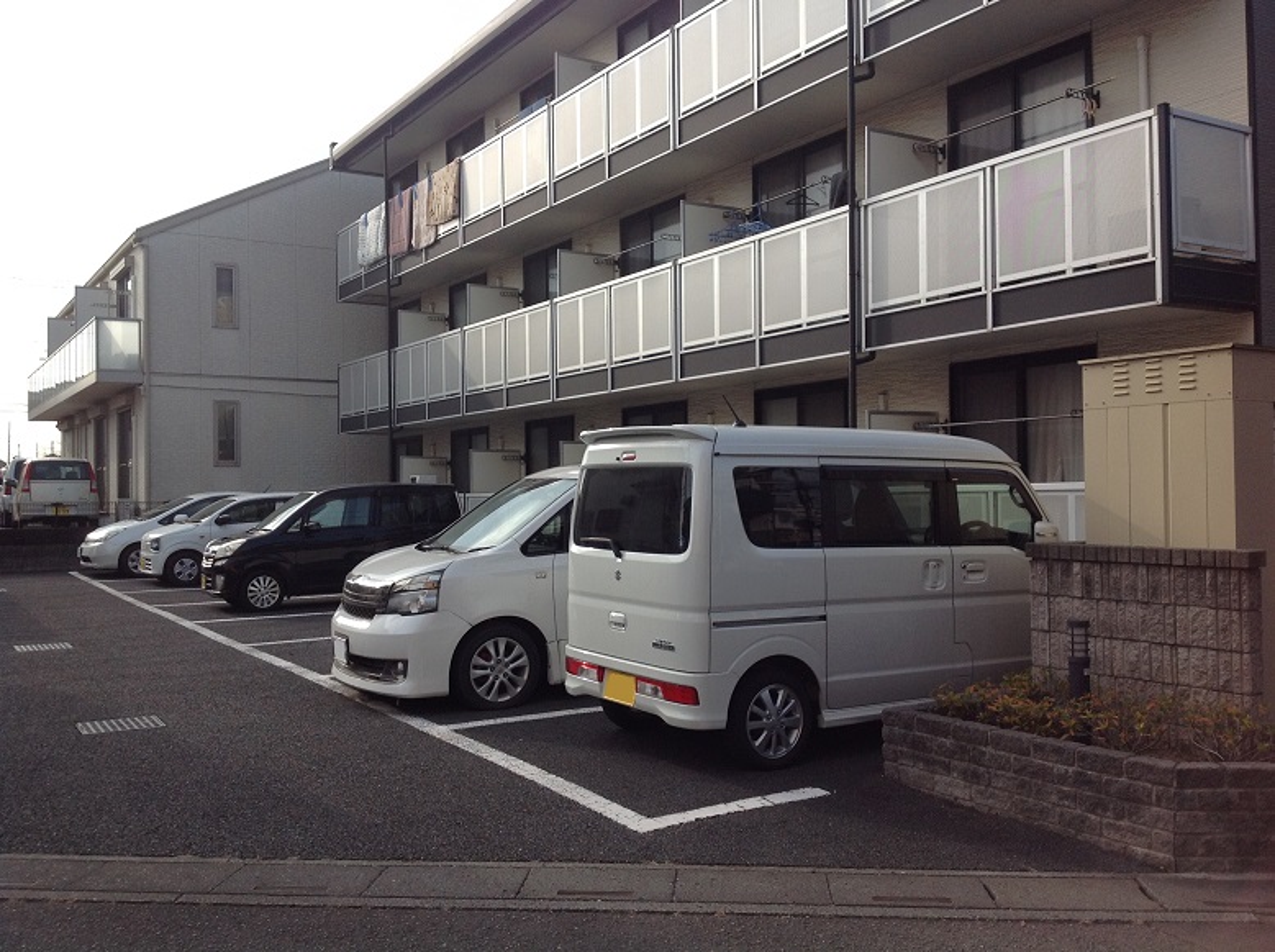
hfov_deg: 52.7
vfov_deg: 40.6
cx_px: 638
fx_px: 1287
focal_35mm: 35
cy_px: 476
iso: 50
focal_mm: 4.28
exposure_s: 1/975
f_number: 2.4
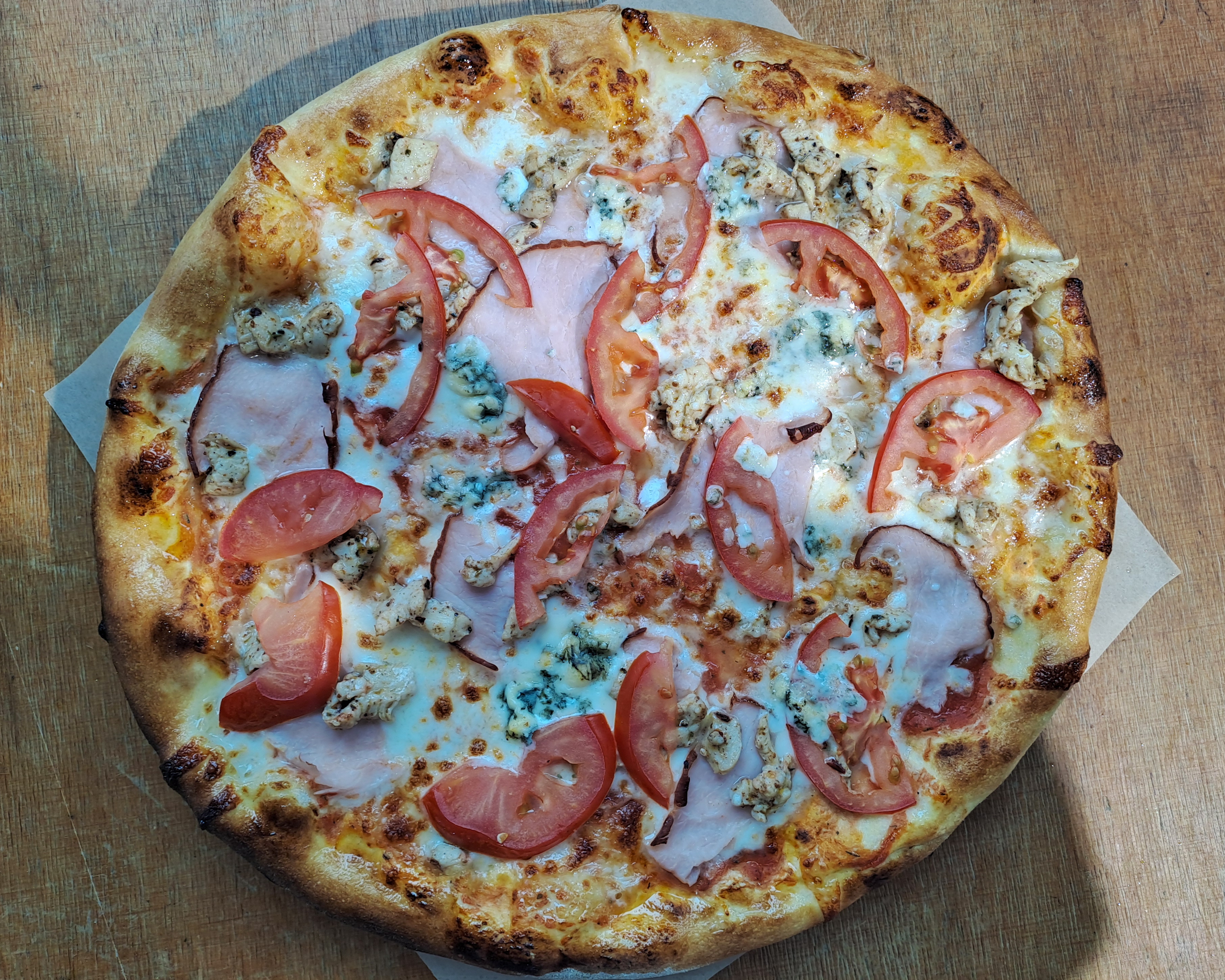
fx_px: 979
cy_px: 475
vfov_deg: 53.2
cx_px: 612
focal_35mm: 27
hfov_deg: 64.1
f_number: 1.8
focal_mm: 4.65
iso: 40
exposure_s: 1/50
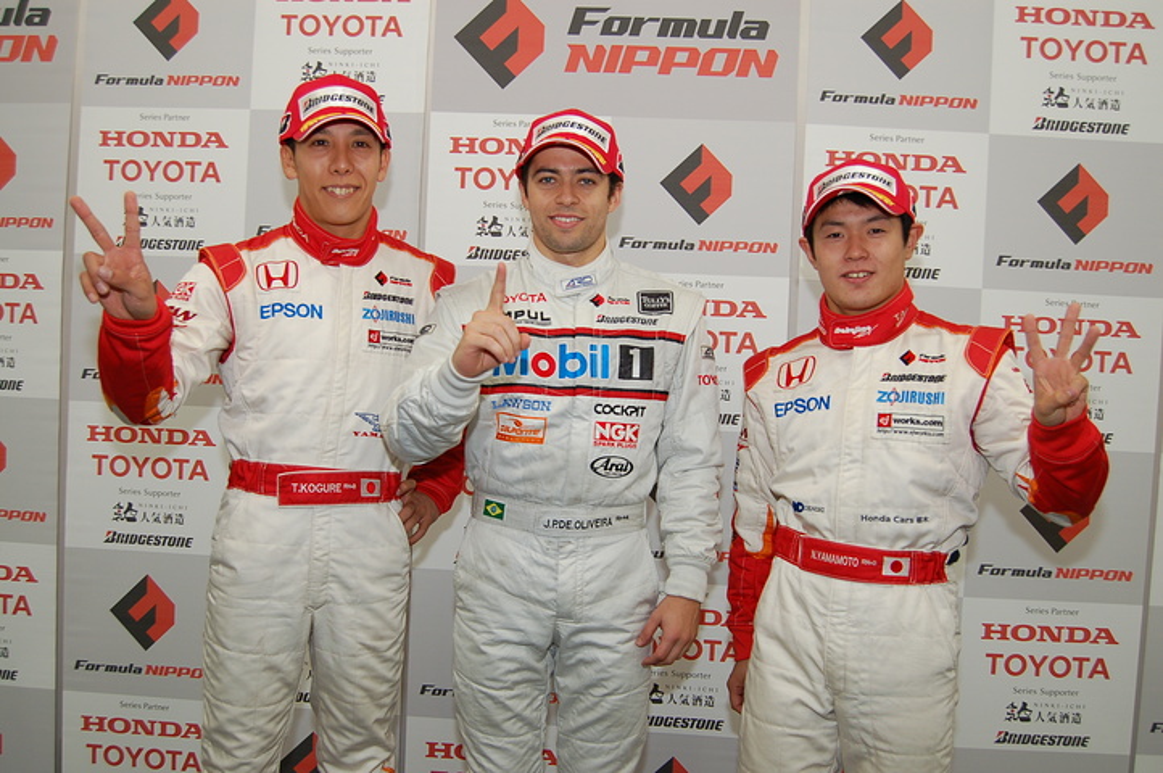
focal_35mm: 30
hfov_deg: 62.0
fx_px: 968
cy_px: 386
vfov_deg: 43.5
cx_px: 582
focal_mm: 20
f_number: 4
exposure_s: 1/60
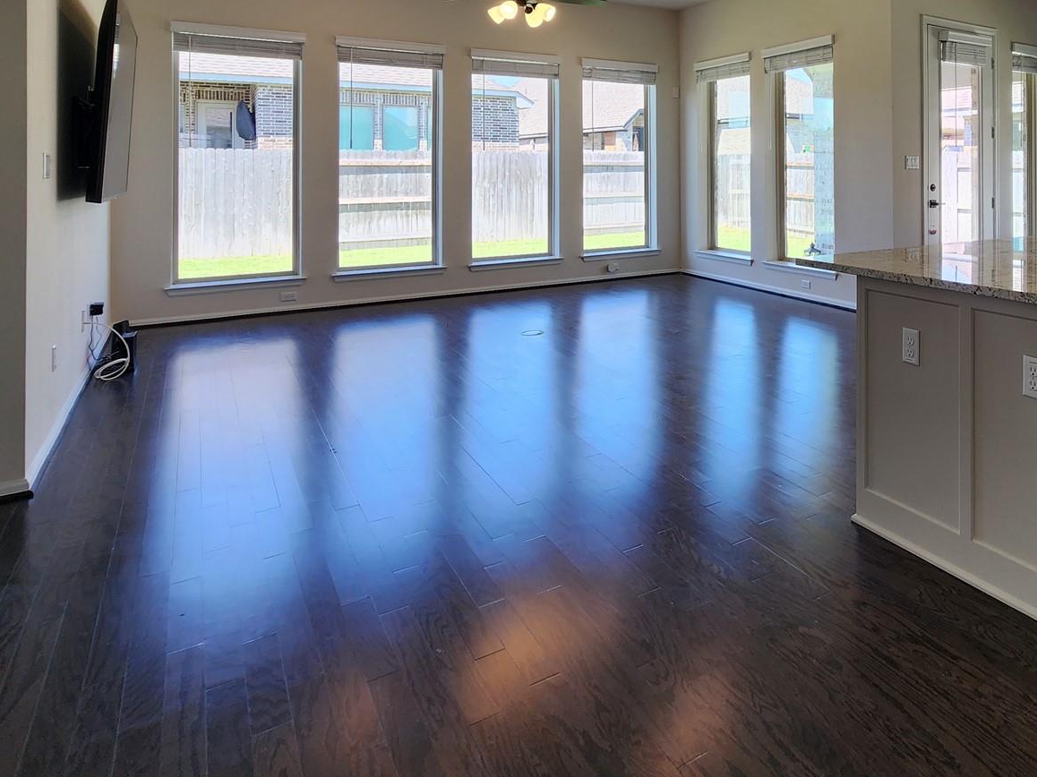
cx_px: 801
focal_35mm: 23
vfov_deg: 54.8
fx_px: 689
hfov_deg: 68.2
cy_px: 156
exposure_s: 1/120
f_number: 2.2
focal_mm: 2.2
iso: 64
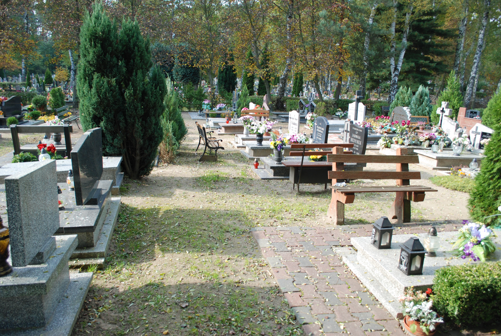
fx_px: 376
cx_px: 250
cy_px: 168
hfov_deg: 67.3
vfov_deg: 48.0
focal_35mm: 27
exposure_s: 1/125
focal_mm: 18
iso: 200
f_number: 5.6
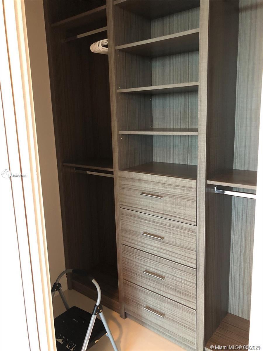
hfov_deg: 49.7
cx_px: 132
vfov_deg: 63.4
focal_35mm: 28
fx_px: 284
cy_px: 176
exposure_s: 1/5
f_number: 1.8
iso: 100
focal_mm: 3.99
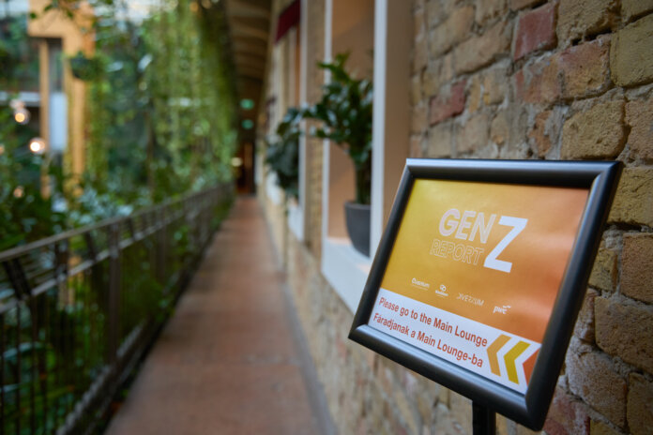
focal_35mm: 37
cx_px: 326
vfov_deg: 35.9
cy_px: 218
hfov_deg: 51.9
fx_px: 671
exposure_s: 1/50
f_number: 4
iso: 1600
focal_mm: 37
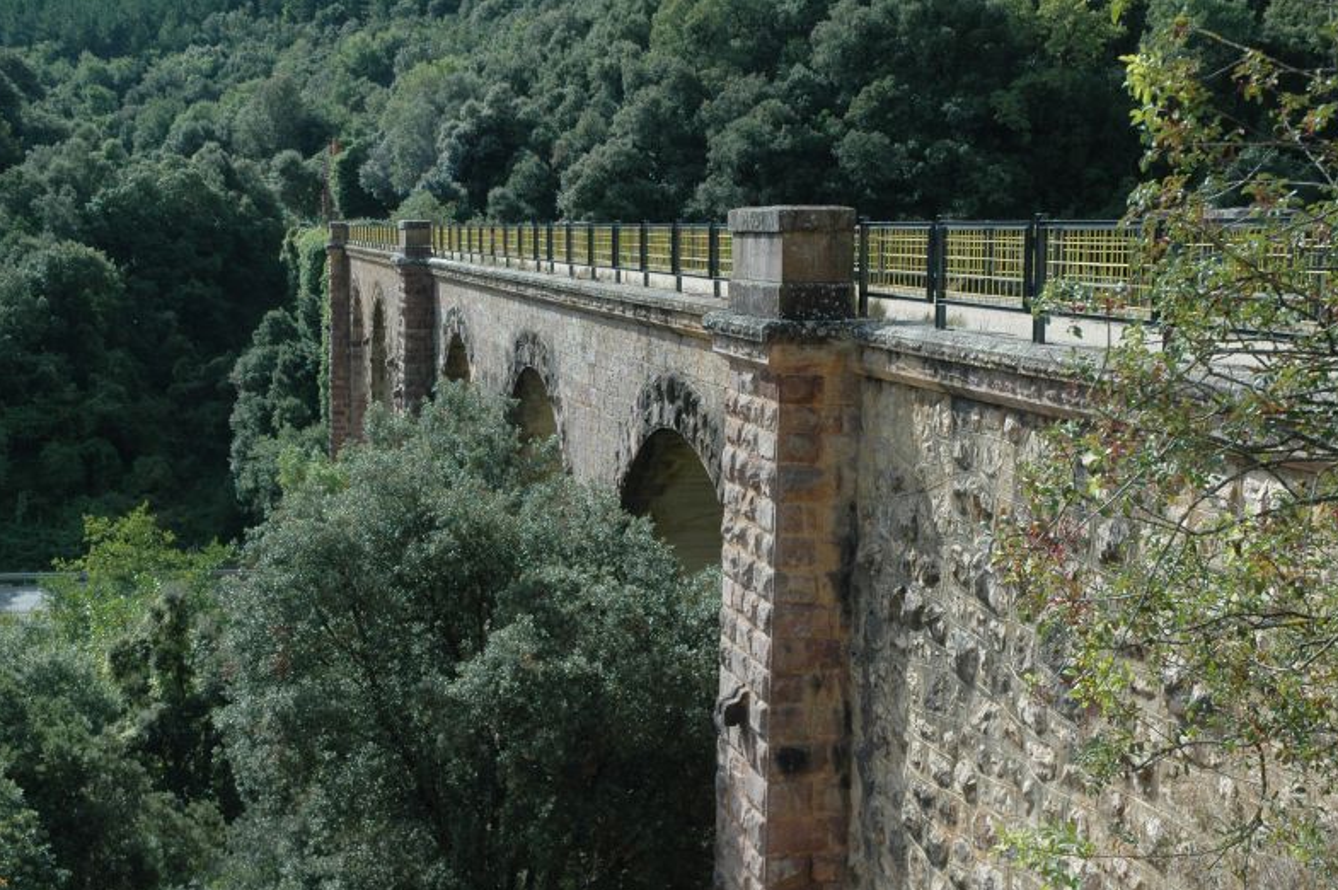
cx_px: 677
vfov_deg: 25.9
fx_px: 1931
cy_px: 452
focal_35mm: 52
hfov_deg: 38.2
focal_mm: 34
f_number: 8
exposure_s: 1/250
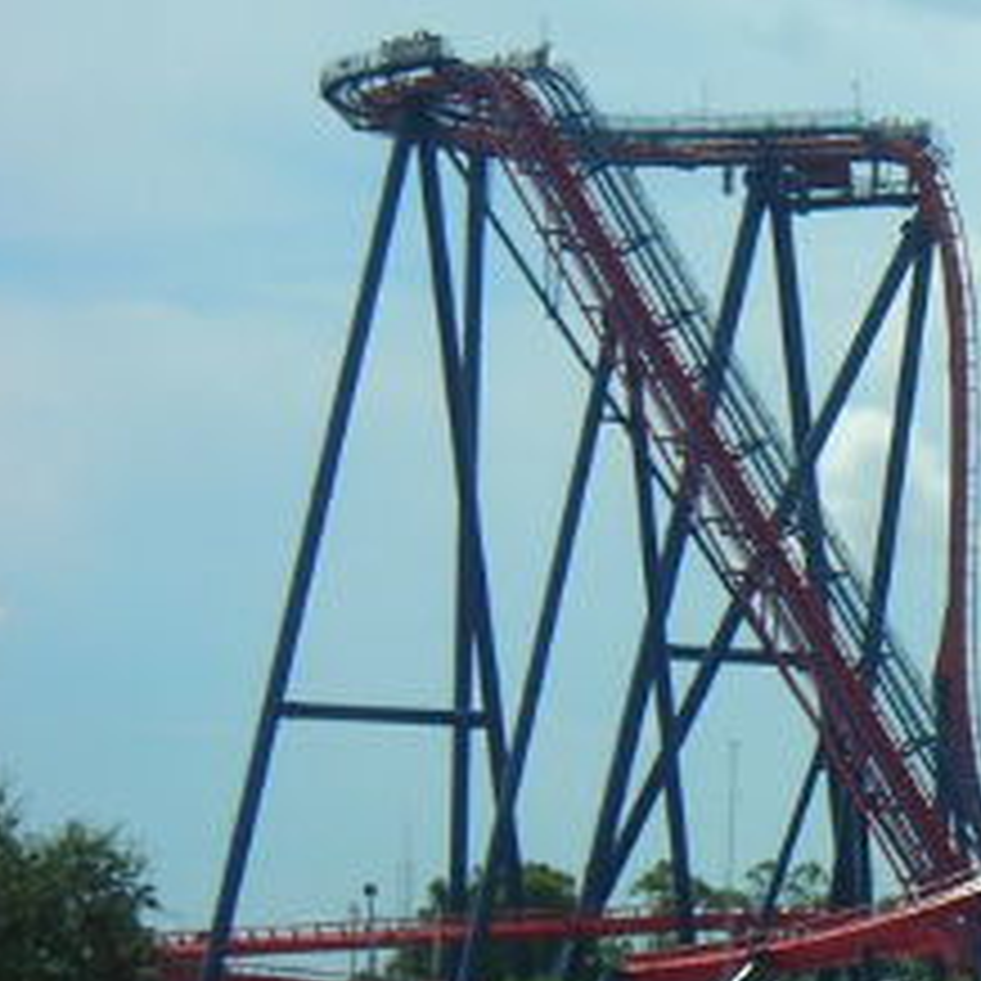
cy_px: 702
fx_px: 7406
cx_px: 1575
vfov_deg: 7.6
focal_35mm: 231
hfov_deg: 7.4
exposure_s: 1/190
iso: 50
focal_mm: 12.7
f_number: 8.4
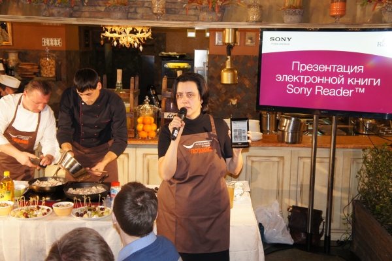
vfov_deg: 29.8
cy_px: 130
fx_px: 490
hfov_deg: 43.6
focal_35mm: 45
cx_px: 196
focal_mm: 30
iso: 800
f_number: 4
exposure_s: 1/60
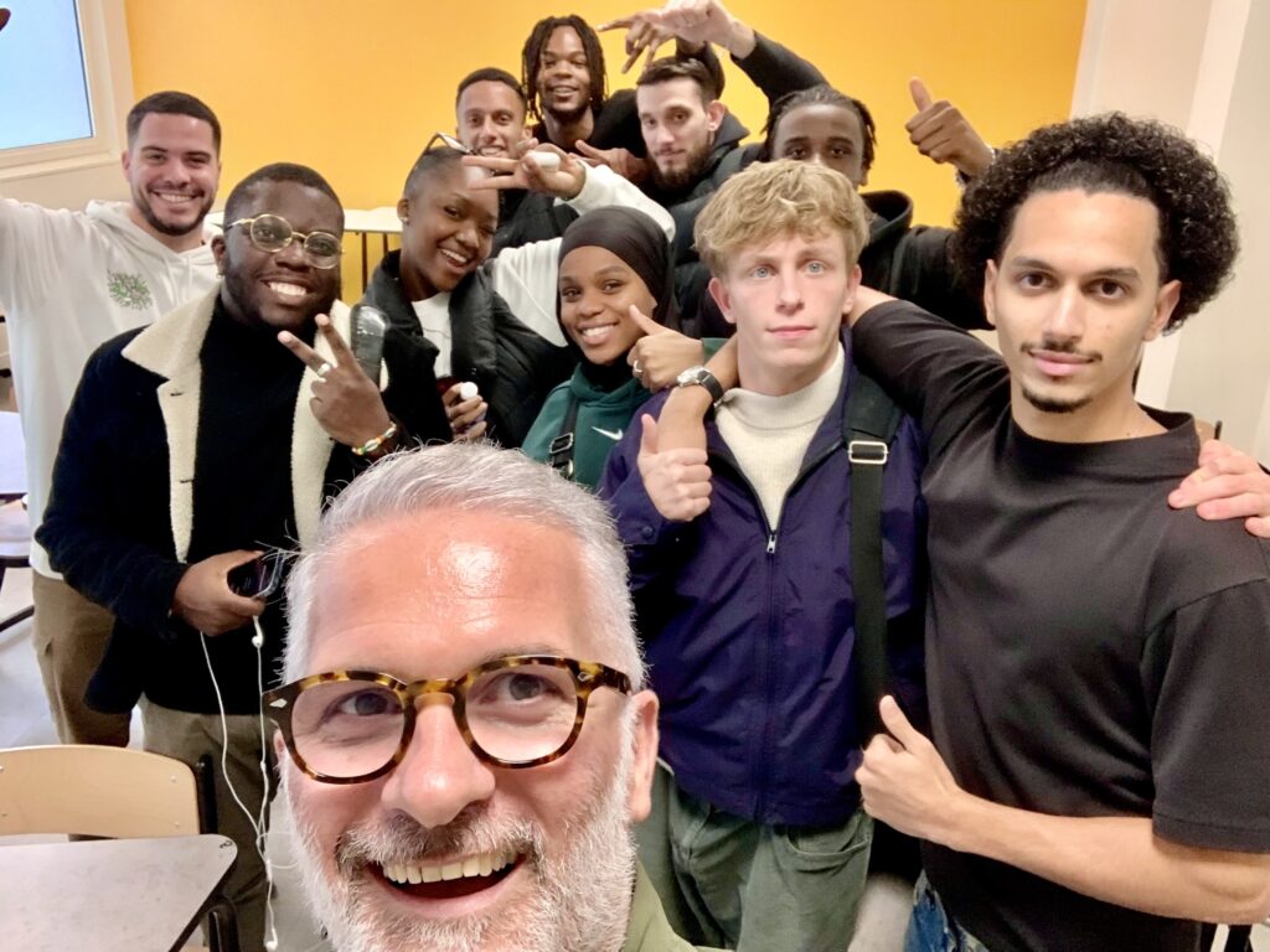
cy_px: 476
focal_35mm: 32
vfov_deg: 44.2
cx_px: 635
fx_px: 1174
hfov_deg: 56.8
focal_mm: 2.87
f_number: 2.2
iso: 160
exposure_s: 1/60
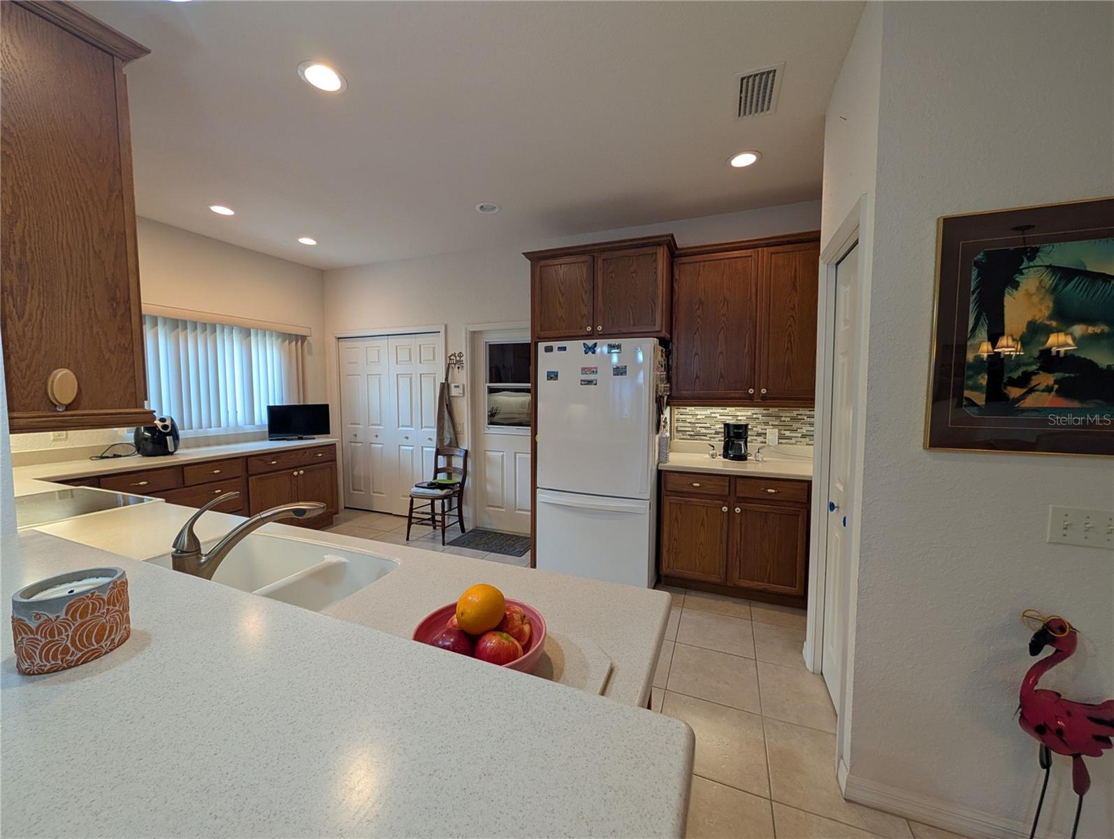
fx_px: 387
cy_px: 420
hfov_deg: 110.5
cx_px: 557
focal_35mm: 12
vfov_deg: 94.6
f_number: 1.7
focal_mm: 2.02
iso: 100
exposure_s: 1/120
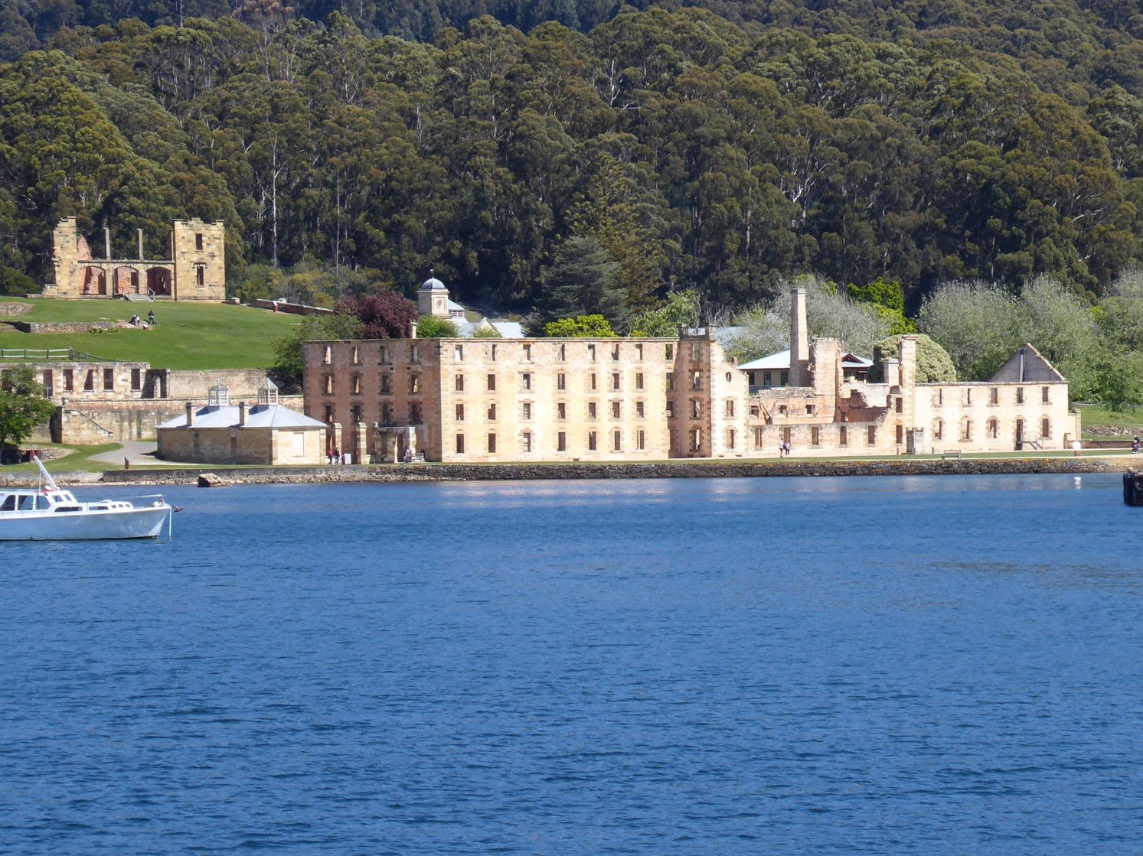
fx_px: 6635
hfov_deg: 9.8
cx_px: 655
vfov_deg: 7.4
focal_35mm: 201
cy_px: 498
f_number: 5.3
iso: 80
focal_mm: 24.2
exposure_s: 1/250
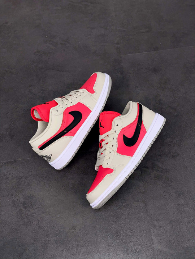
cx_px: 98
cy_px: 130
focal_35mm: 52
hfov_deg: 28.0
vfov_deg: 36.8
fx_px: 391
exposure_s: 1/246
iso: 20
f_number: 2
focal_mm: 6
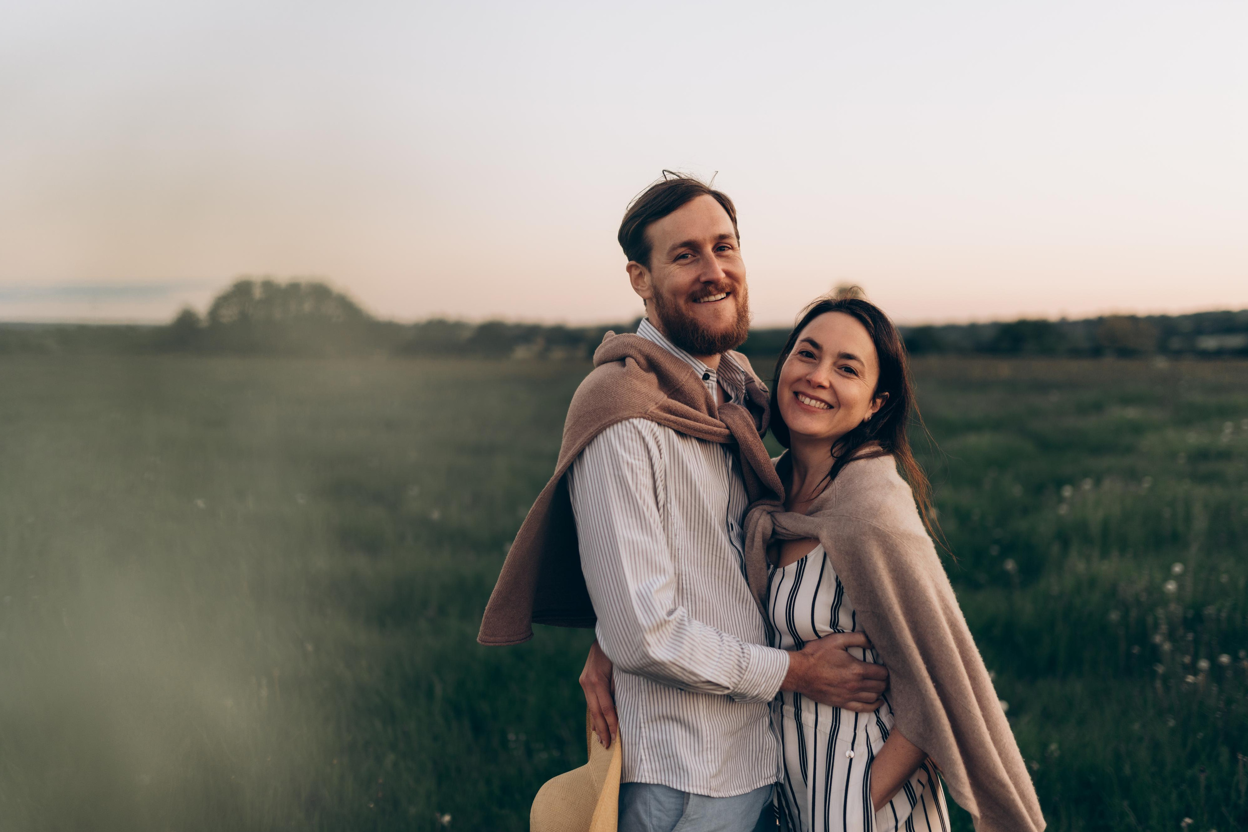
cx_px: 631
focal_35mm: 36
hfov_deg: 53.1
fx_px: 1248
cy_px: 428
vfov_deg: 36.9
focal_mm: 35
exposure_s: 1/200
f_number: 1.4
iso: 100
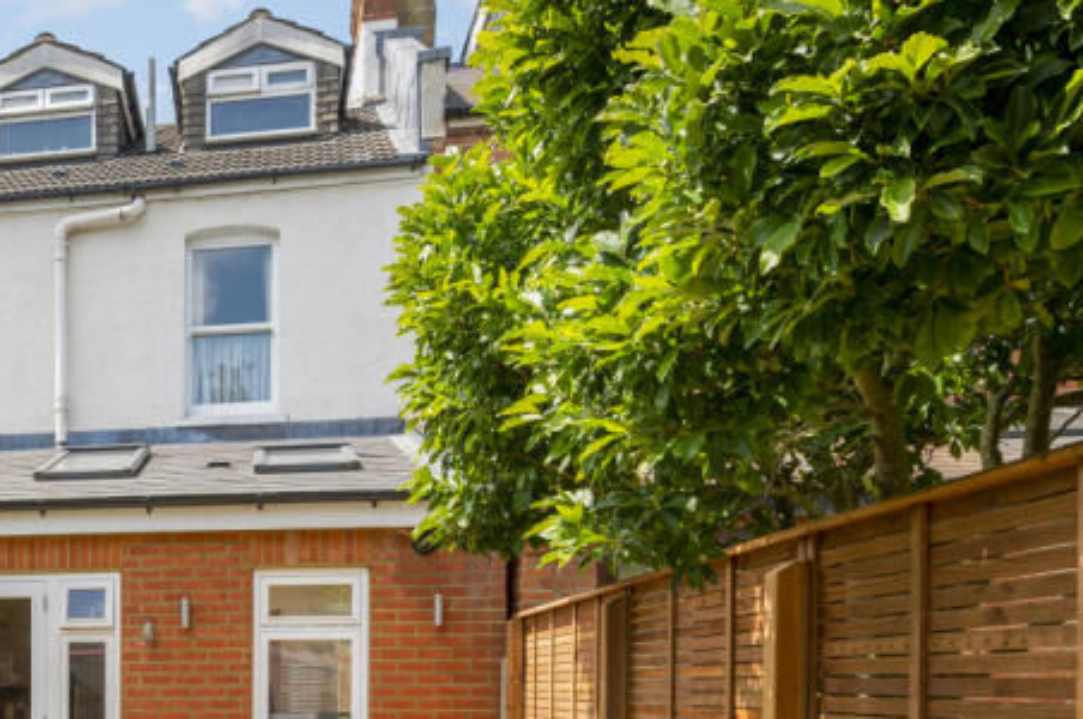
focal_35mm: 34
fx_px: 1021
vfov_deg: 38.2
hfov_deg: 45.9
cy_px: 502
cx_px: -26
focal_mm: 15
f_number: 8
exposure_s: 1/200
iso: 200
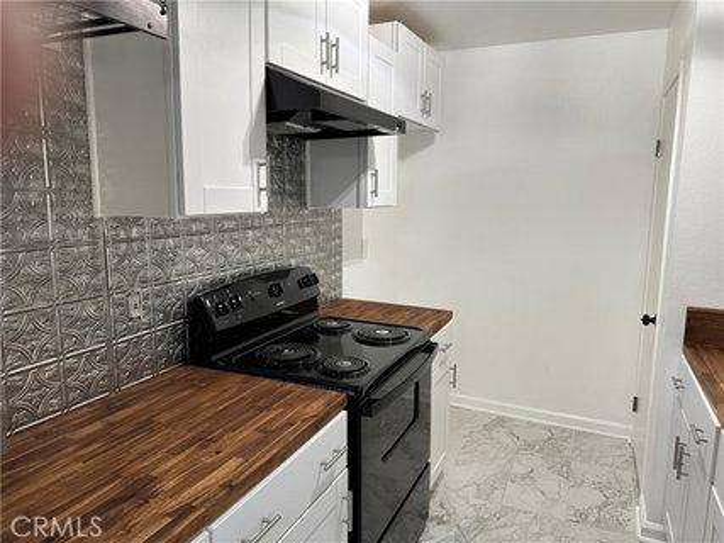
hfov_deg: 71.6
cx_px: 362
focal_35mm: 24
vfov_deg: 56.8
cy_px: 272
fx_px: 502
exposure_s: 1/120
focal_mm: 6.86
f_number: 1.78
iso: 200
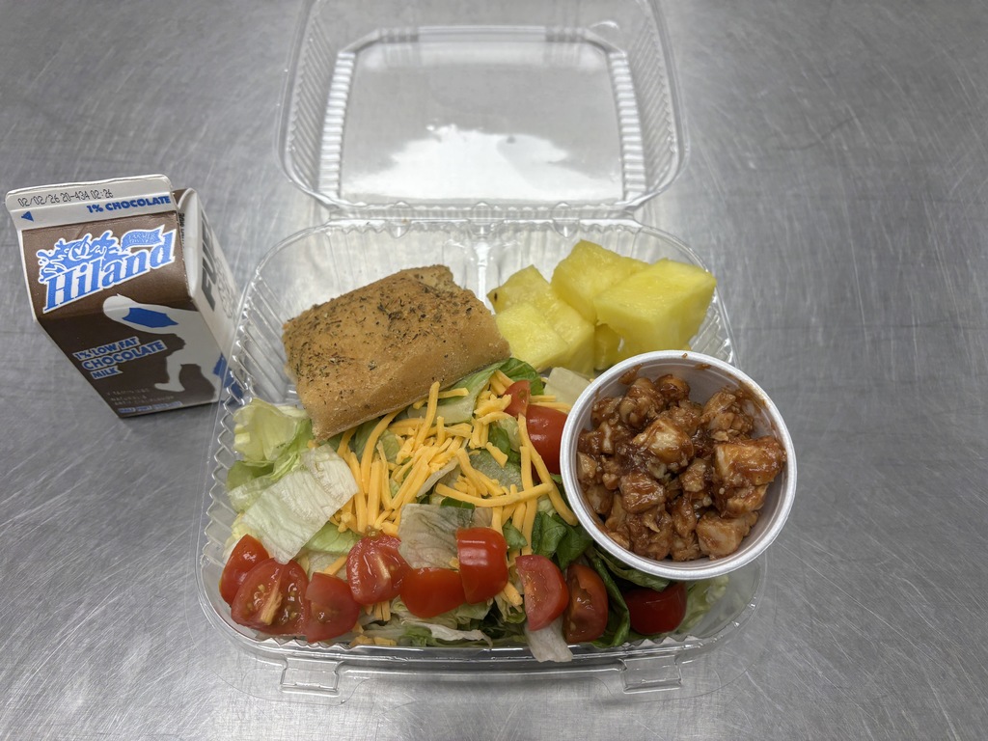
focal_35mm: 26
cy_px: 370
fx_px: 742
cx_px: 494
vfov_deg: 53.1
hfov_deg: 67.3
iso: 40
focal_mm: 5.96
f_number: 1.6
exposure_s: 1/120
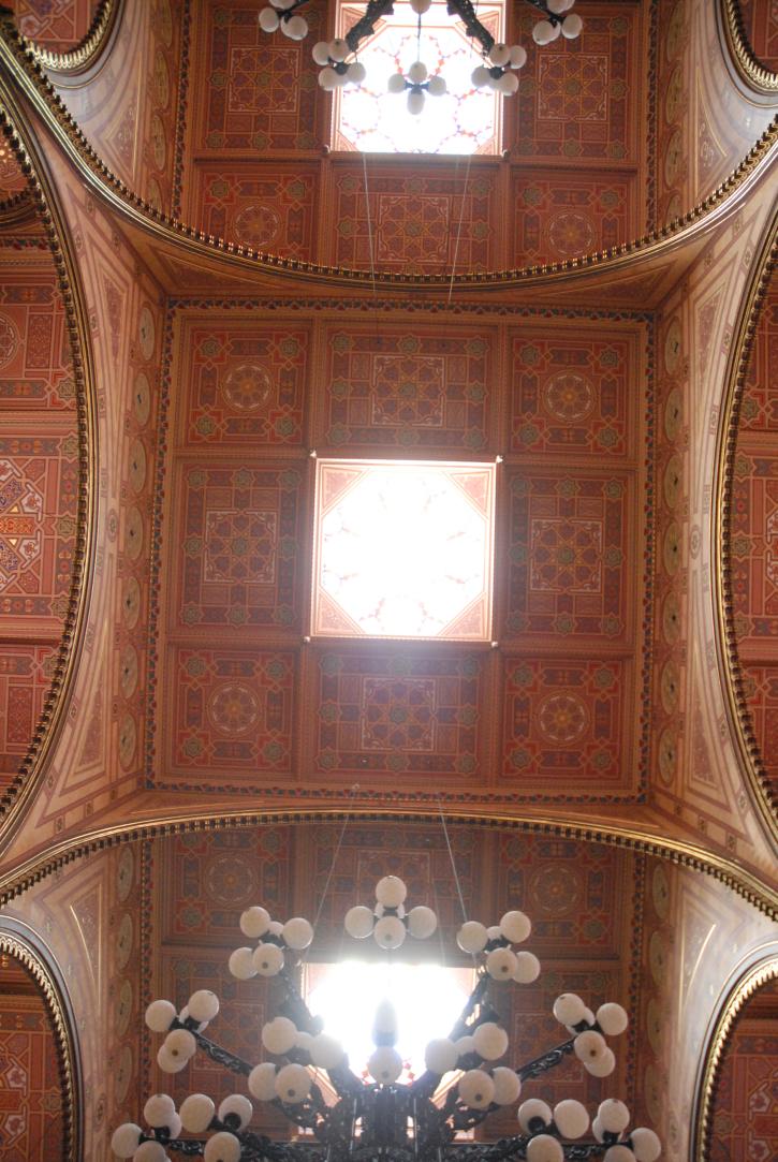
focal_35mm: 27
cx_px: 389
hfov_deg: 48.1
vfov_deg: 67.3
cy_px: 581
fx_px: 873
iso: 1600
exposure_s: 1/40
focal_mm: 18
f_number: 3.5
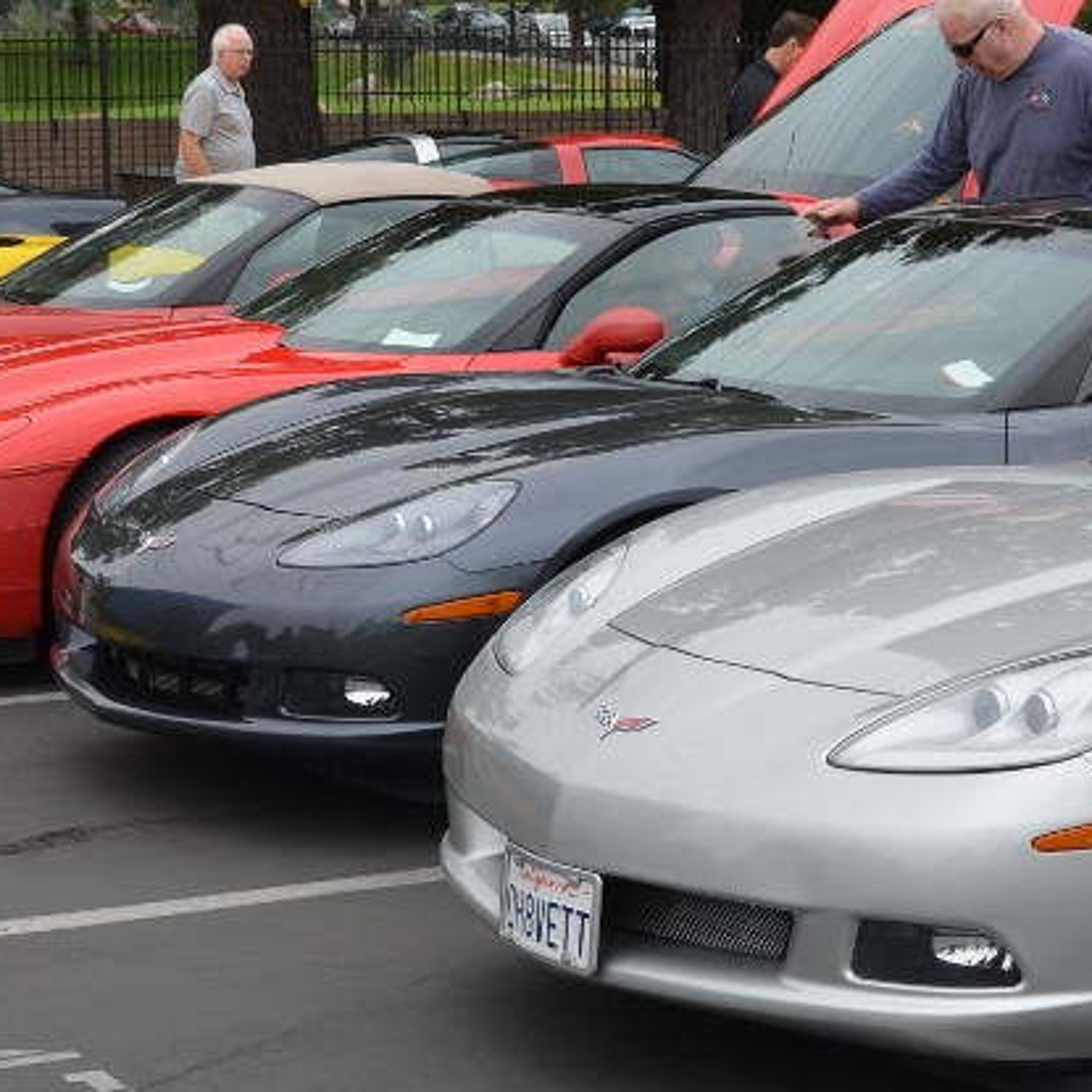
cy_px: 400
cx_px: 808
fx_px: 3640
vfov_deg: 17.0
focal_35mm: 102
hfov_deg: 17.0
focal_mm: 26
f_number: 8
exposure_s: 1/250
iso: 160
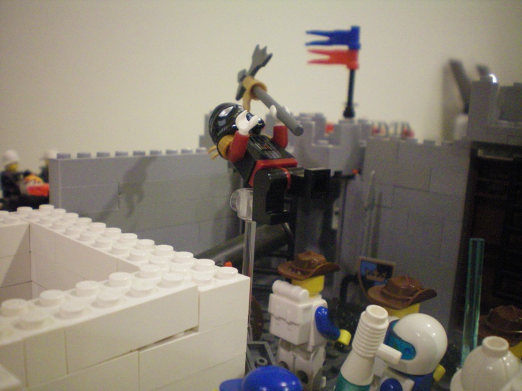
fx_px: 573
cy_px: 196
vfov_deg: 37.7
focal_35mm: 38
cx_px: 261
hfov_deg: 49.0
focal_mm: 6.3
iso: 400
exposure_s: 1/25
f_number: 3.1
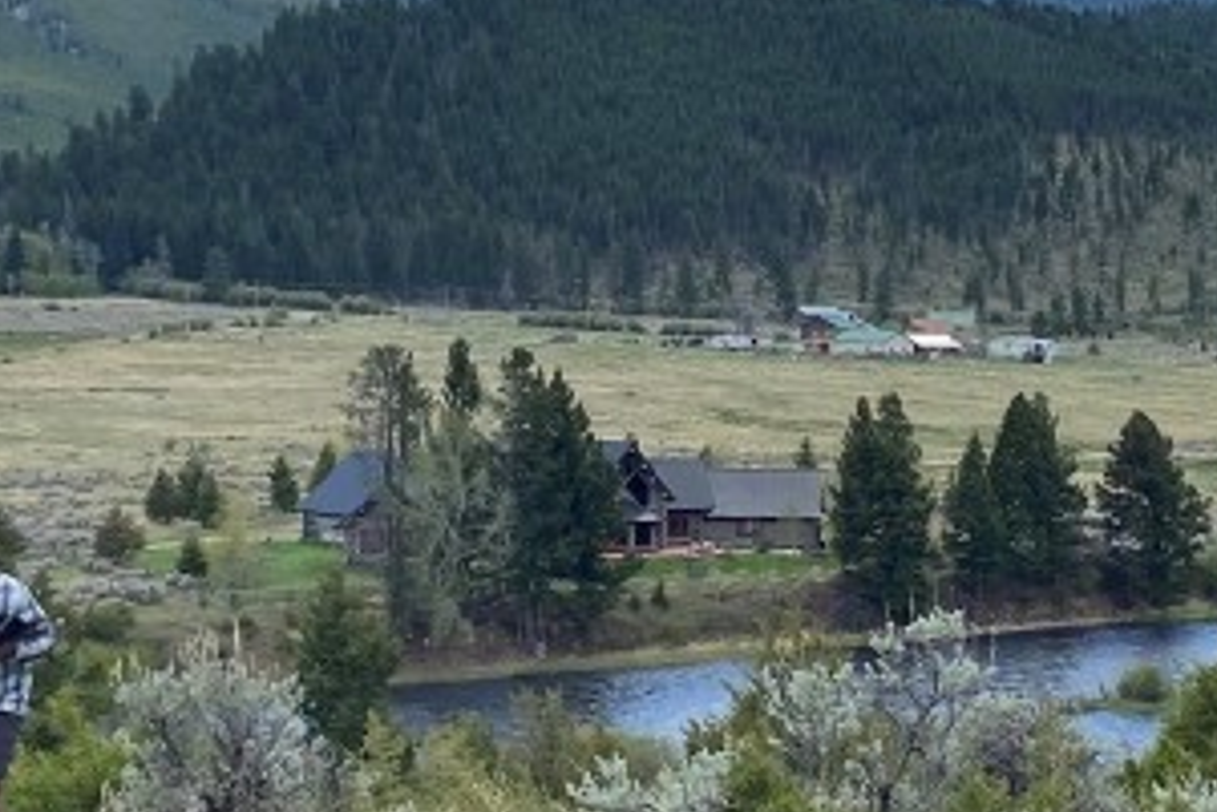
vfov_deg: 14.9
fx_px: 3111
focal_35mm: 92
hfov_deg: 21.9
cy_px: 376
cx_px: 946
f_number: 1.8
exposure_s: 1/3040
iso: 32
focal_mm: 4.25
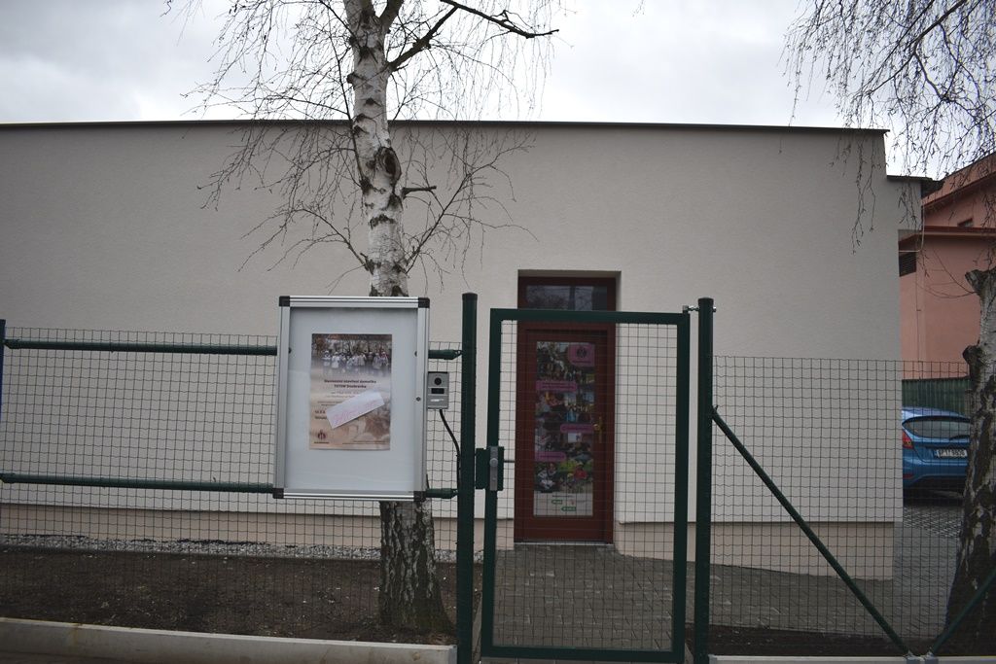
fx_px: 747
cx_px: 498
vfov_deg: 47.9
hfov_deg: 67.4
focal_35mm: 27
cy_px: 332
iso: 100
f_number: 3.5
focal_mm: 18
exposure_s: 1/250
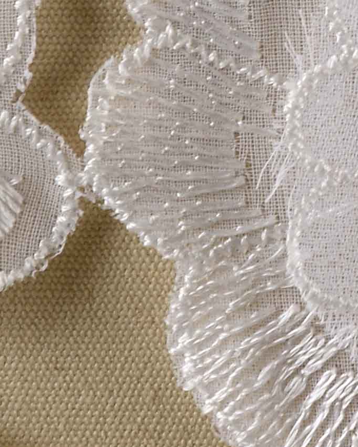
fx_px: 11333
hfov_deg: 1.8
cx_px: 682
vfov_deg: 2.3
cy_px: -522
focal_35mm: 856
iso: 200
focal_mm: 105
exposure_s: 1/160
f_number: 13
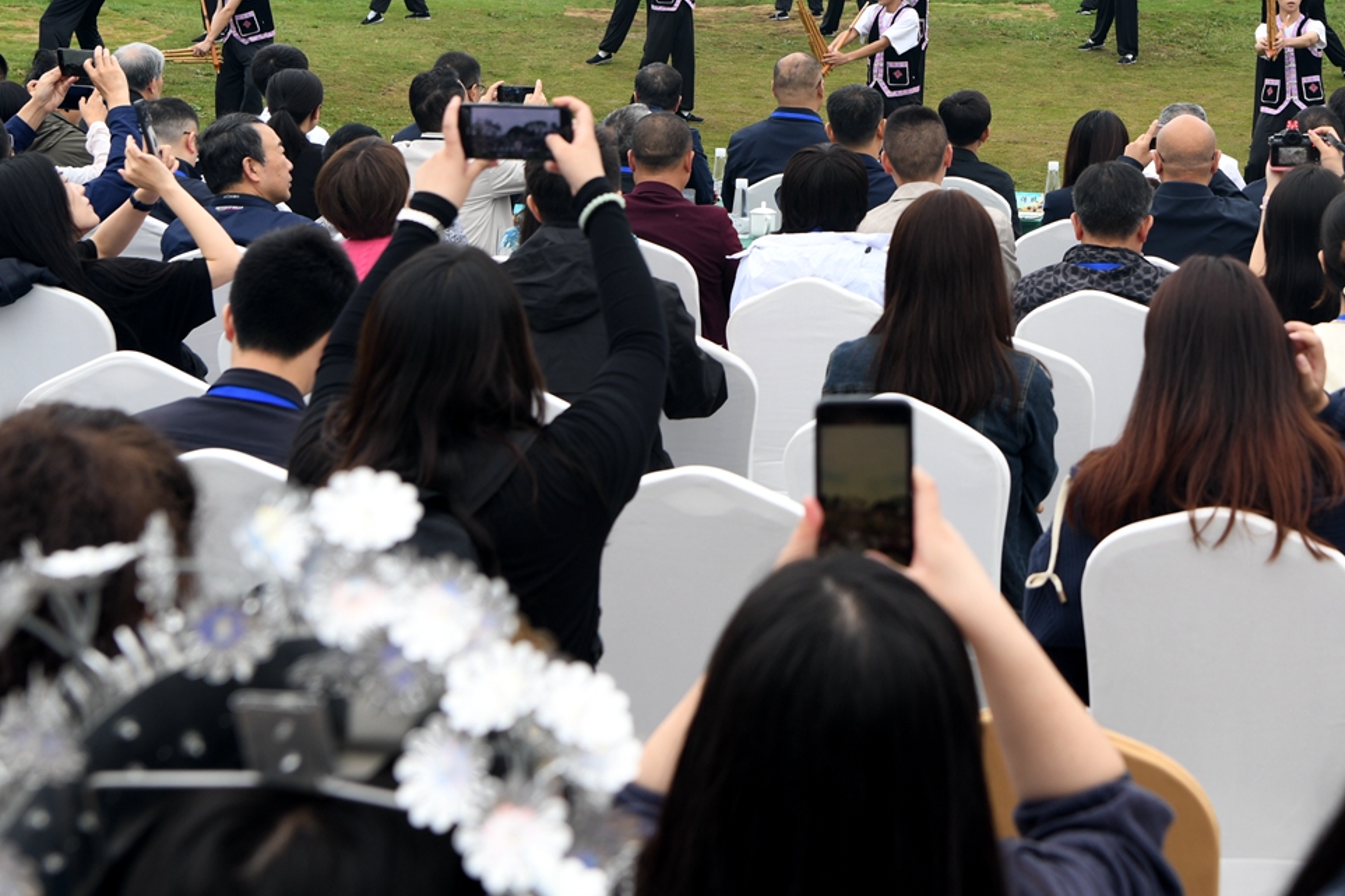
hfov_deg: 23.4
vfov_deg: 15.7
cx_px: 1017
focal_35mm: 86
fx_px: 3213
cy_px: 142
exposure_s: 1/100
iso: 160
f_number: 5
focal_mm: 46
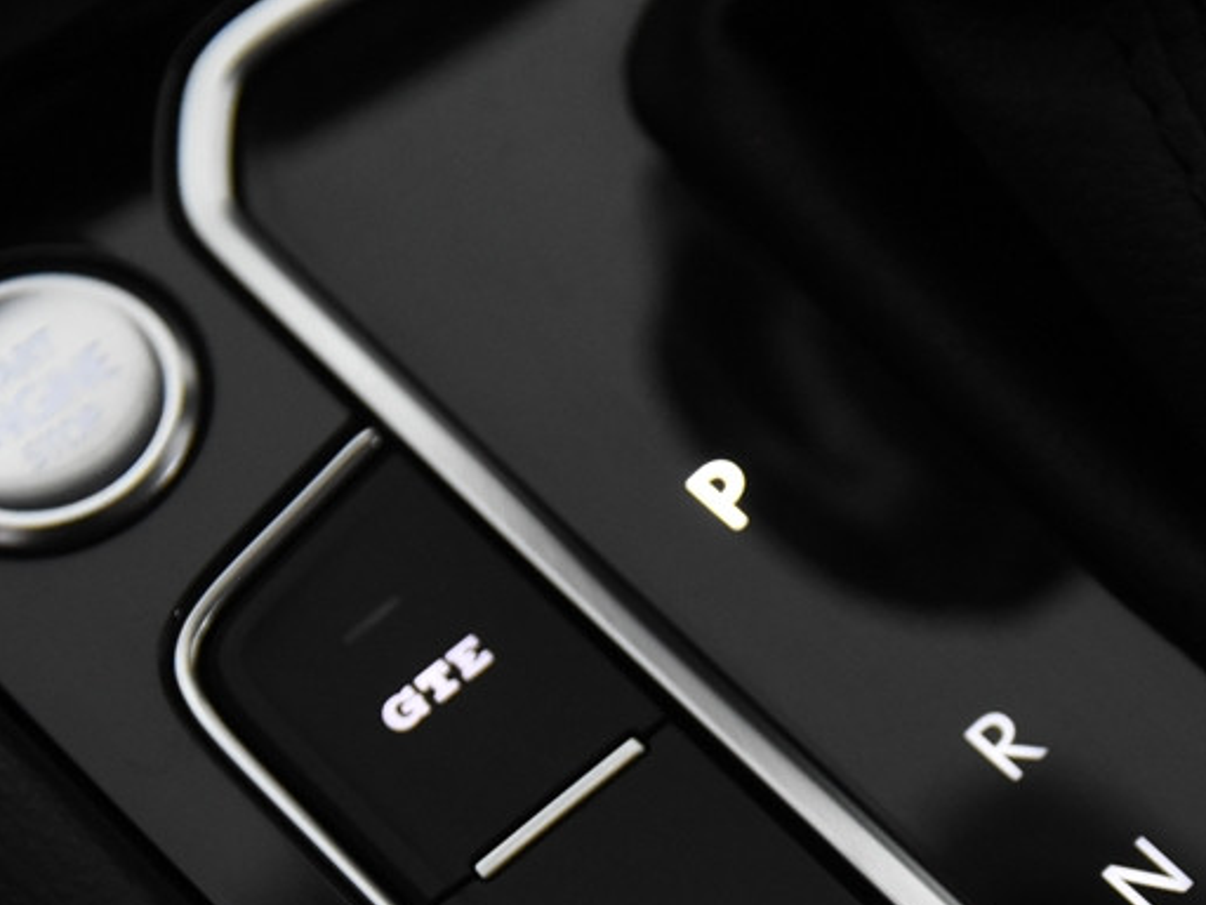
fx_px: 5226
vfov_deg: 9.9
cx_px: 921
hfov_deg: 13.1
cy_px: 765
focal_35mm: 150
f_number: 3.8
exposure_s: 1/80
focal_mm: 52
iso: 3600
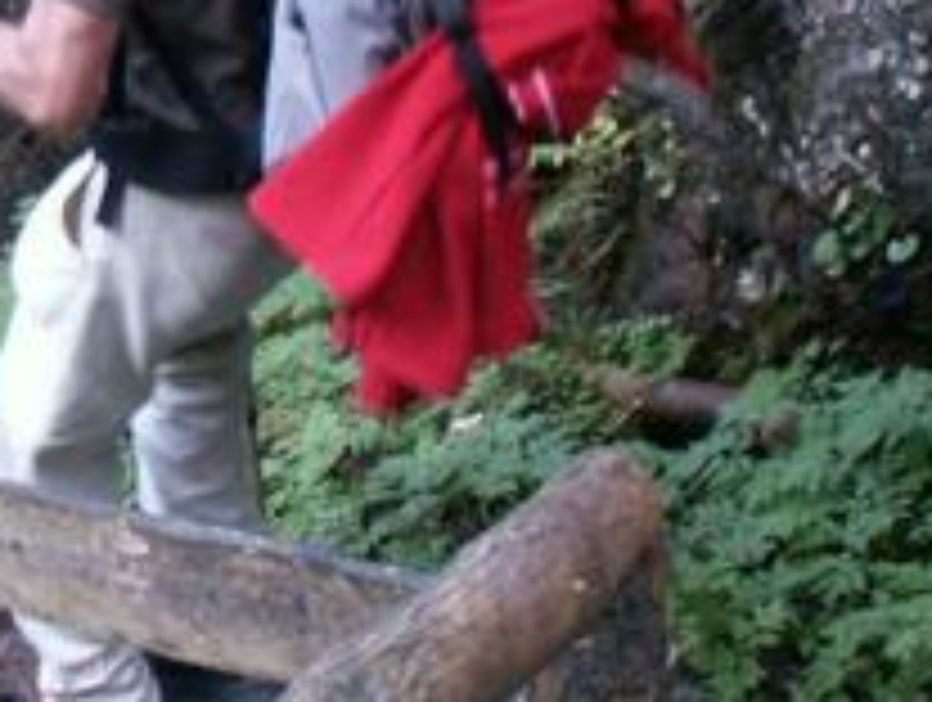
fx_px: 2913
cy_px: 94
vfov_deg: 13.6
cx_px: -212
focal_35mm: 108
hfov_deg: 17.3
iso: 100
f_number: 2.8
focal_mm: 5.86
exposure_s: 1/40
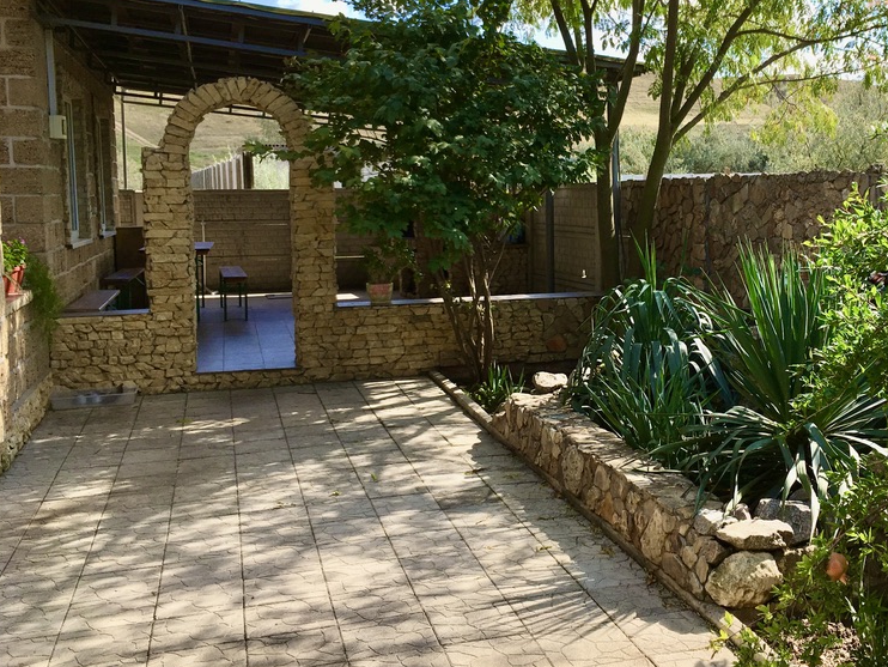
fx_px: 1026
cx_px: 596
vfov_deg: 35.9
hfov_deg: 46.0
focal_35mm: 40
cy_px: 278
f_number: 2.2
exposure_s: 1/712
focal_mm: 4.15
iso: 25
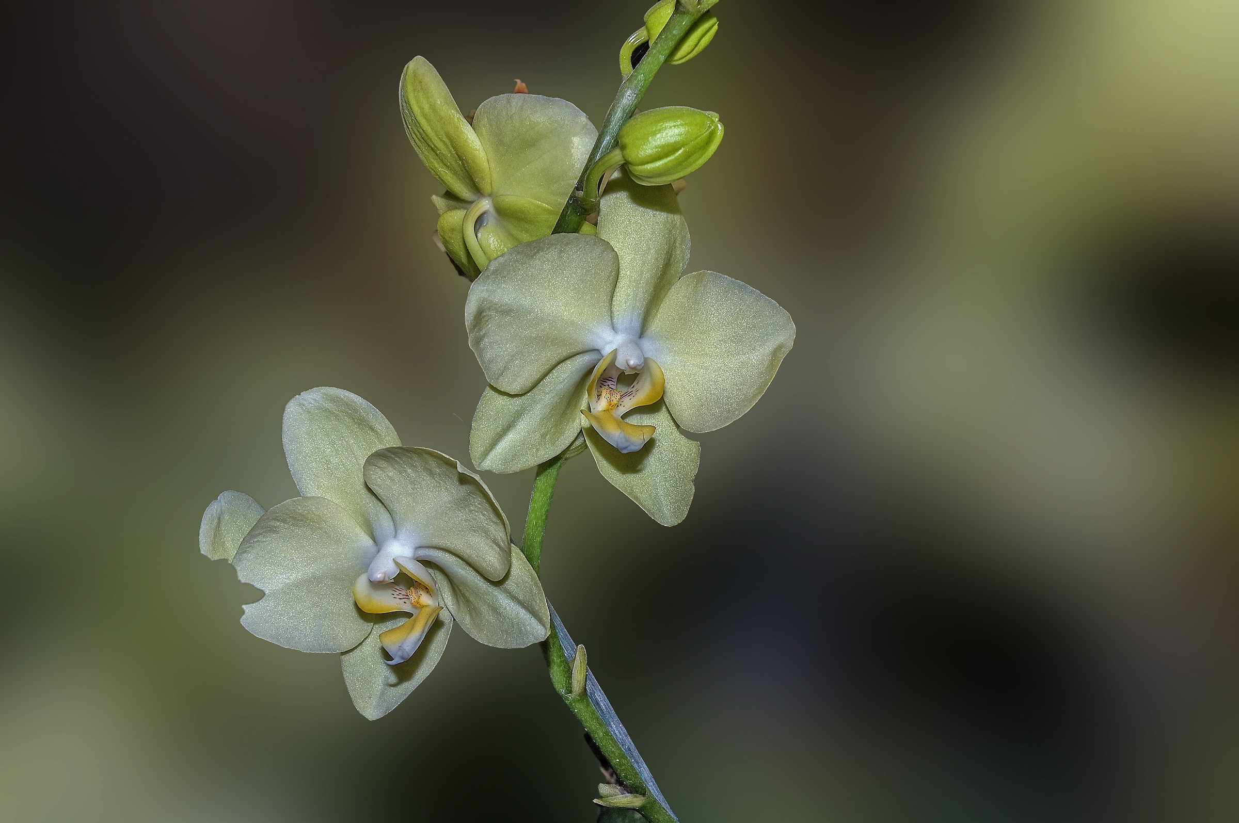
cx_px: 620
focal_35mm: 51
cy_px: 412
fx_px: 1753
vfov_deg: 26.4
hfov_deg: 38.9
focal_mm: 34
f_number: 16
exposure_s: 1/125
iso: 200
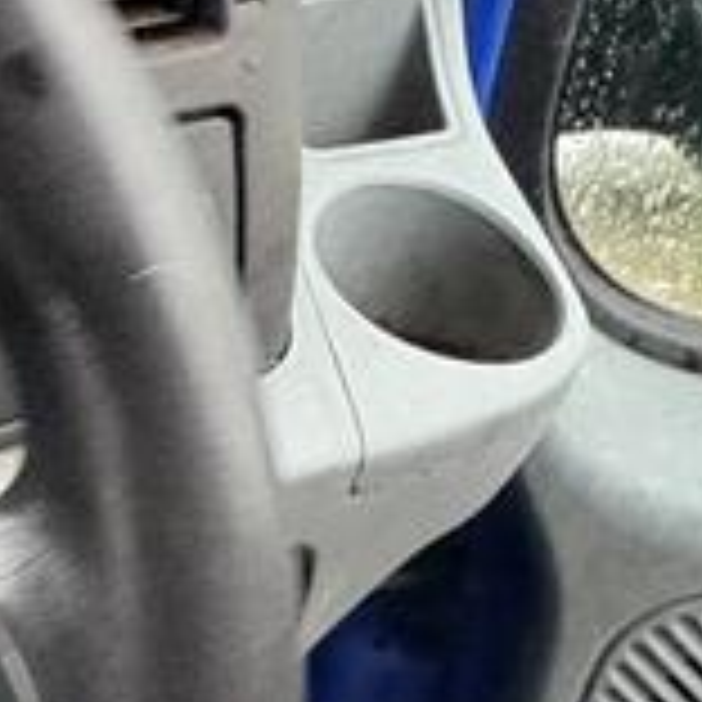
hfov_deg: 19.4
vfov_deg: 23.7
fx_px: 1629
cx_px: -490
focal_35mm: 71
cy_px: 621
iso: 800
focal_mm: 2.22
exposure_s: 1/60
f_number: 2.2
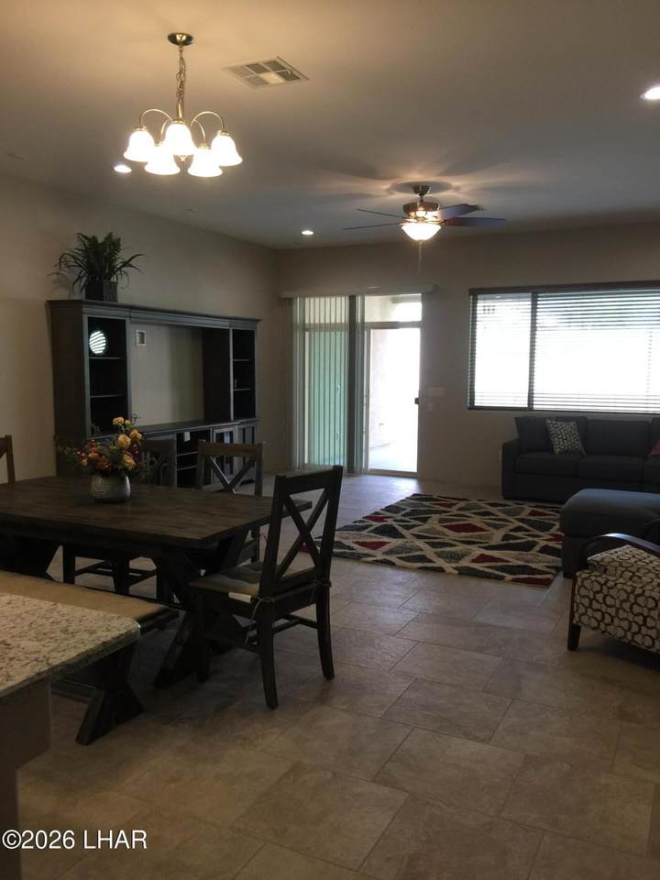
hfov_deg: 48.2
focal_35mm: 29
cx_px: 330
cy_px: 440
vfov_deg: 61.7
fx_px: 737
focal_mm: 4.15
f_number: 2.2
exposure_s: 1/30
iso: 32
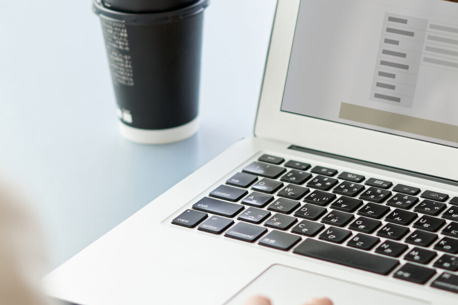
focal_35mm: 158
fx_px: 2010
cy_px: 69
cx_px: 353
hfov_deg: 13.0
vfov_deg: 8.7
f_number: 2
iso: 320
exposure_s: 1/80
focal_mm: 55
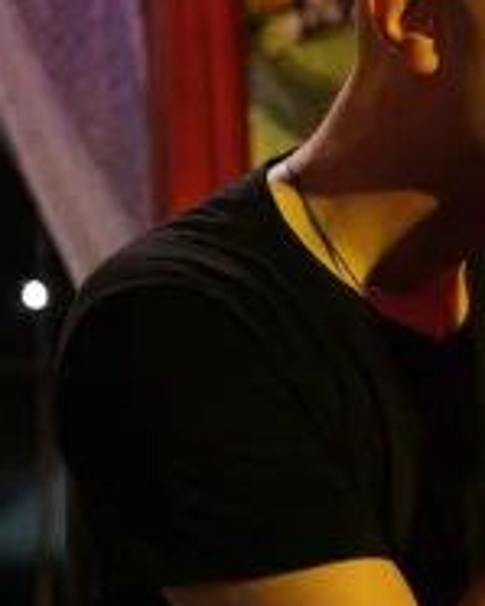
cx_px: 615
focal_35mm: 111
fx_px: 1990
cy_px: 187
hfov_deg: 13.4
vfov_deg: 17.2
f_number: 2.8
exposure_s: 1/25
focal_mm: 55
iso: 1600
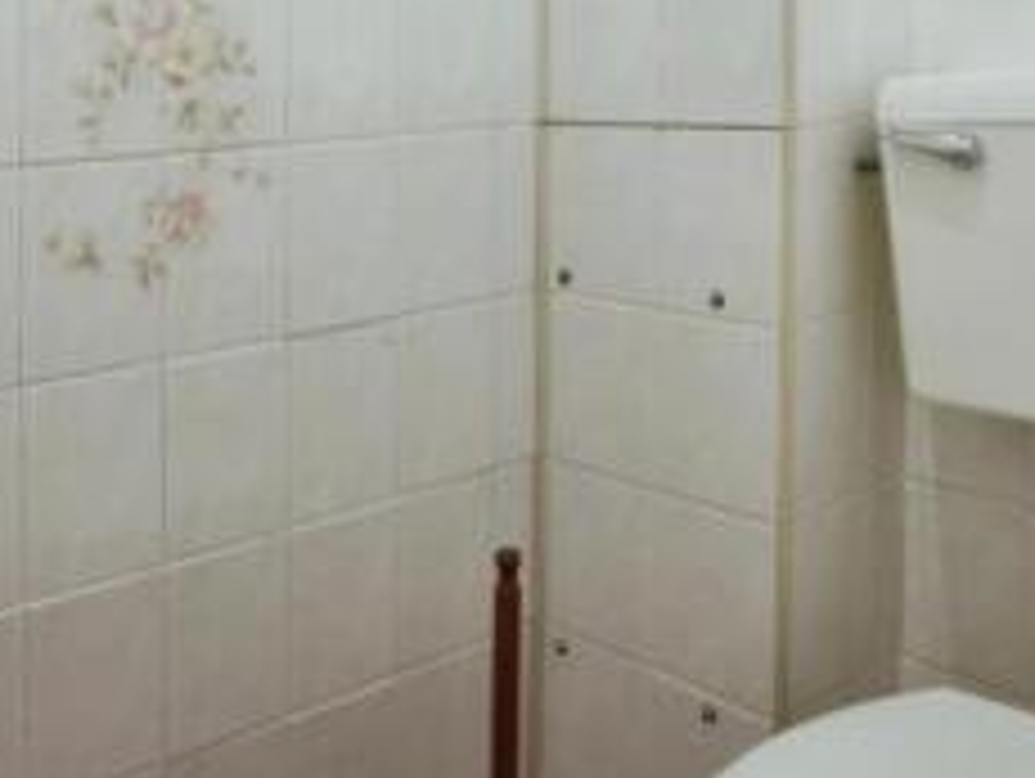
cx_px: 218
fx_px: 1227
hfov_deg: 43.7
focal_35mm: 41
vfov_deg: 33.3
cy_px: 74
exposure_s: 1/60
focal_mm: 10
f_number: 4
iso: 400
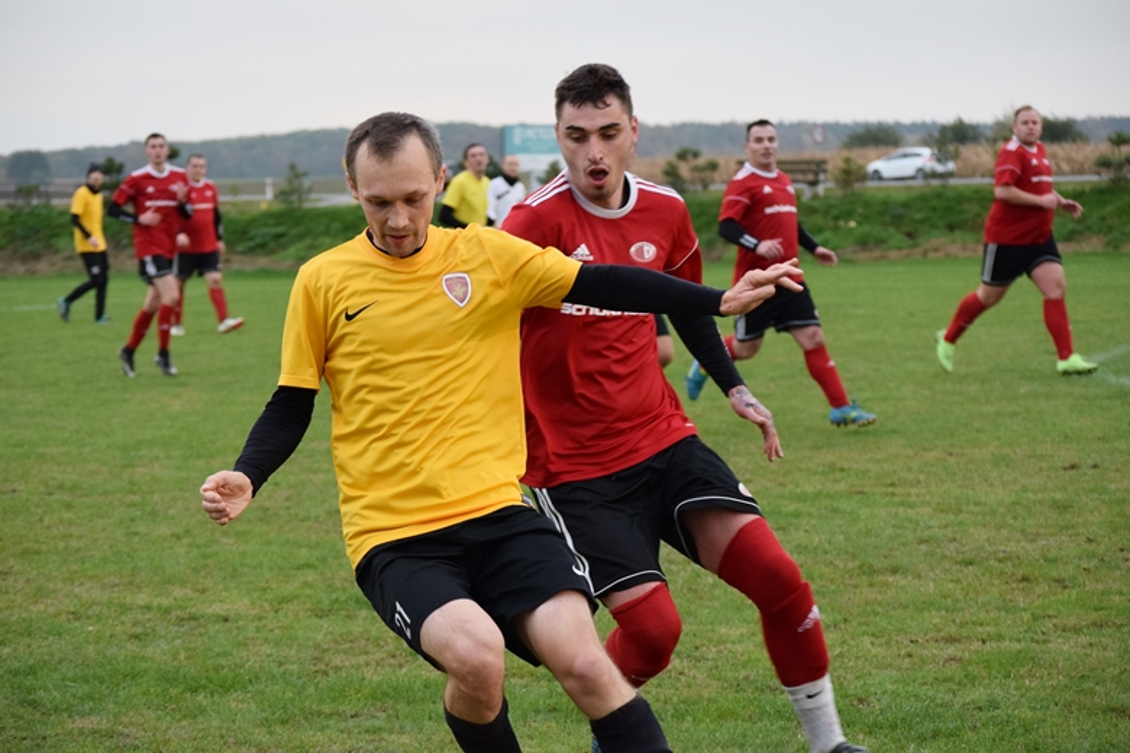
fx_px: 3390
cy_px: 376
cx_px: 565
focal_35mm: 108
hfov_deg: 18.9
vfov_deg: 12.7
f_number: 4.2
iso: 1250
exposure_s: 1/500
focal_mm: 72
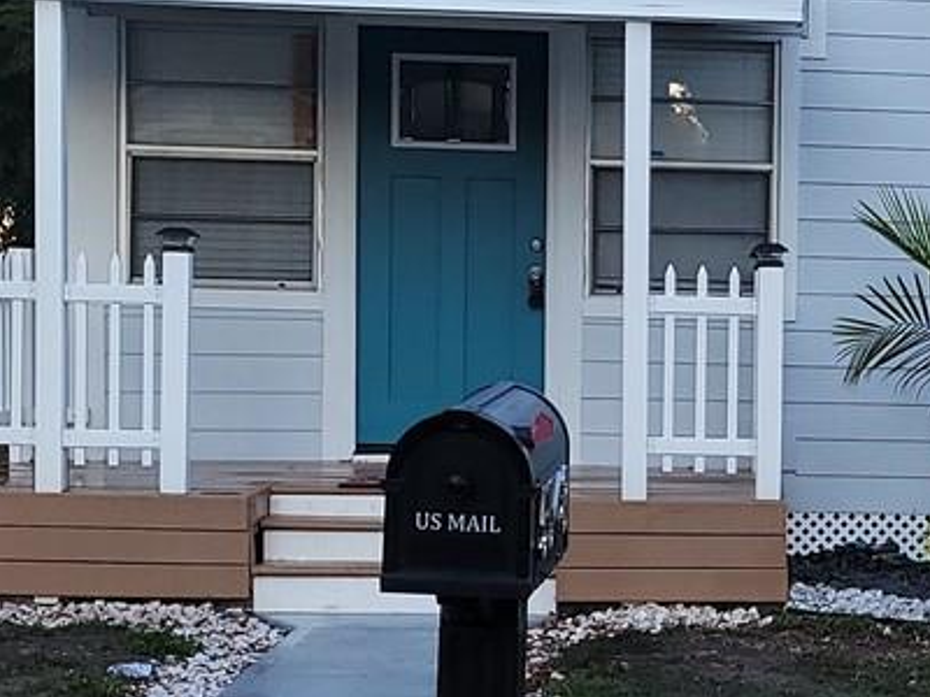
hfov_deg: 18.2
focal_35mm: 104
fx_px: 2794
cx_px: 1037
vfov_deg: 14.2
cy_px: 386
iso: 40
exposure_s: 1/421
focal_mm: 5.4
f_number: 1.8
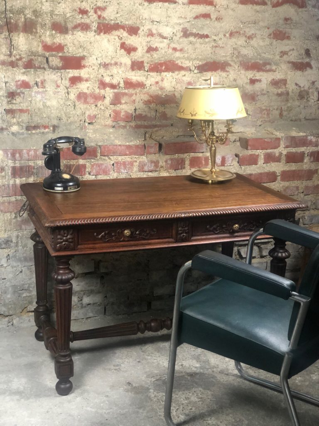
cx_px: 160
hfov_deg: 28.0
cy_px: 213
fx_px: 639
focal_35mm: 52
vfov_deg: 36.8
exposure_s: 1/25
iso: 125
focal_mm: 6
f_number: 2.4
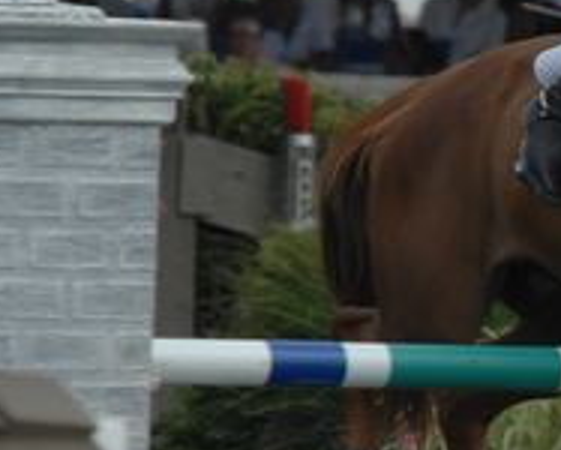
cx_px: 936
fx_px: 27192
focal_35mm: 1636
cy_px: 256
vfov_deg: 0.9
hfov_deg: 1.2
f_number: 8
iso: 200
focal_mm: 340
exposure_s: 1/640
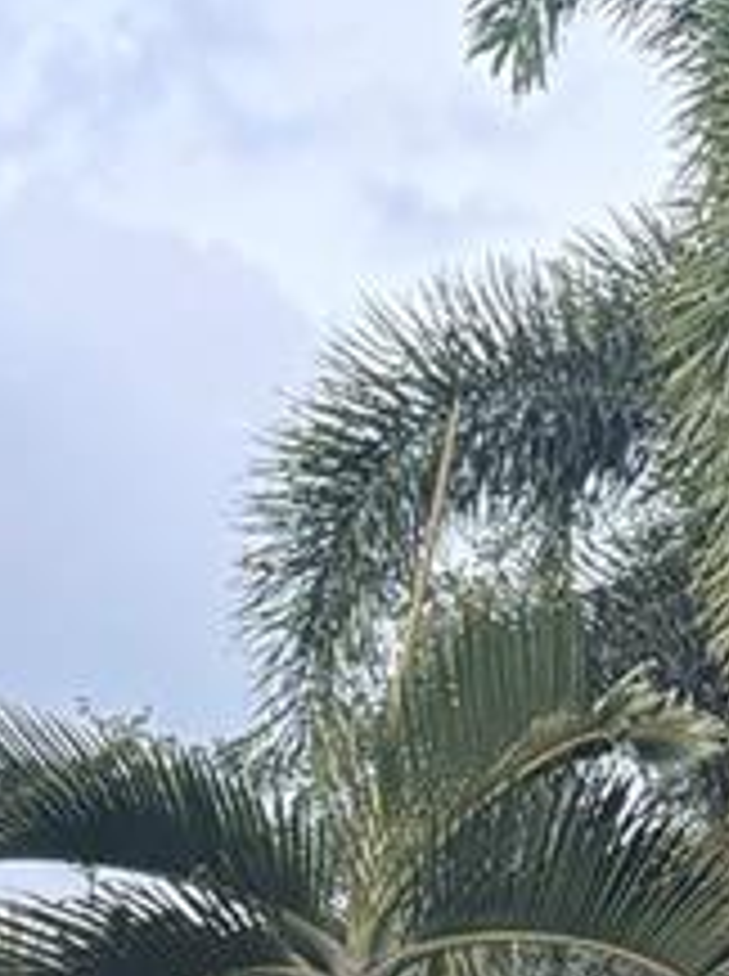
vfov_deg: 11.4
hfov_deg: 11.1
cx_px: 324
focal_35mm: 133
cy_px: 2577
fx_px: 3746
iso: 320
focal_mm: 6.76
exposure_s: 1/60
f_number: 1.78
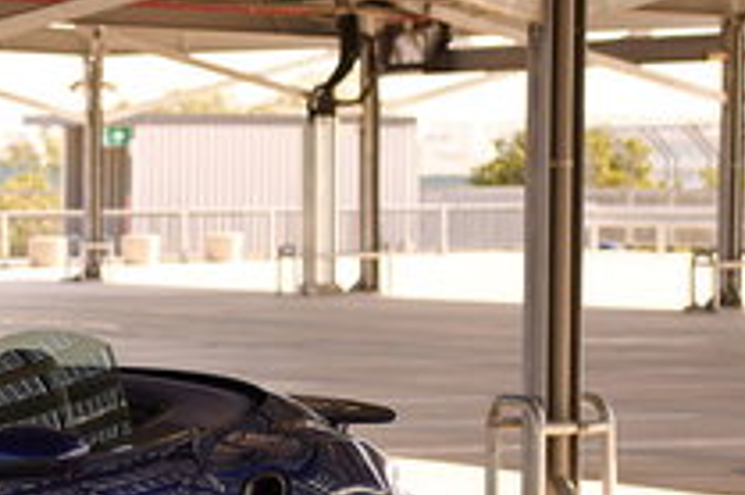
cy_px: 507
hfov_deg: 8.9
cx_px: -239
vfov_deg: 6.0
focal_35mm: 228
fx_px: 4714
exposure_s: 1/500
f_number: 2.8
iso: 160
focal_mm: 62
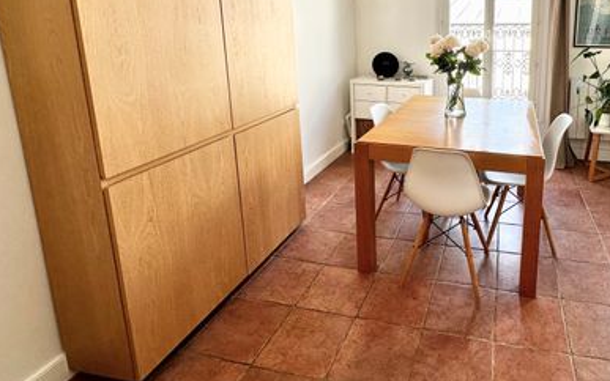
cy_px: 85
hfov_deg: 73.5
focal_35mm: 23
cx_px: 432
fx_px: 382
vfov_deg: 50.3
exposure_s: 1/99
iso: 64
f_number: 2.2
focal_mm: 2.22
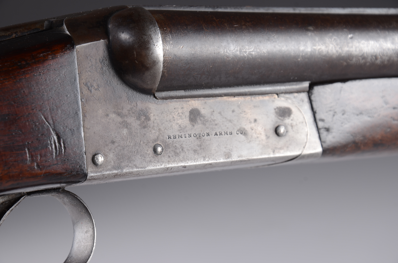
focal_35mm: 158
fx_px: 1738
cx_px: 199
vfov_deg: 8.7
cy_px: 132
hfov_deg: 13.1
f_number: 10
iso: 125
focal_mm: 105
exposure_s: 1/100
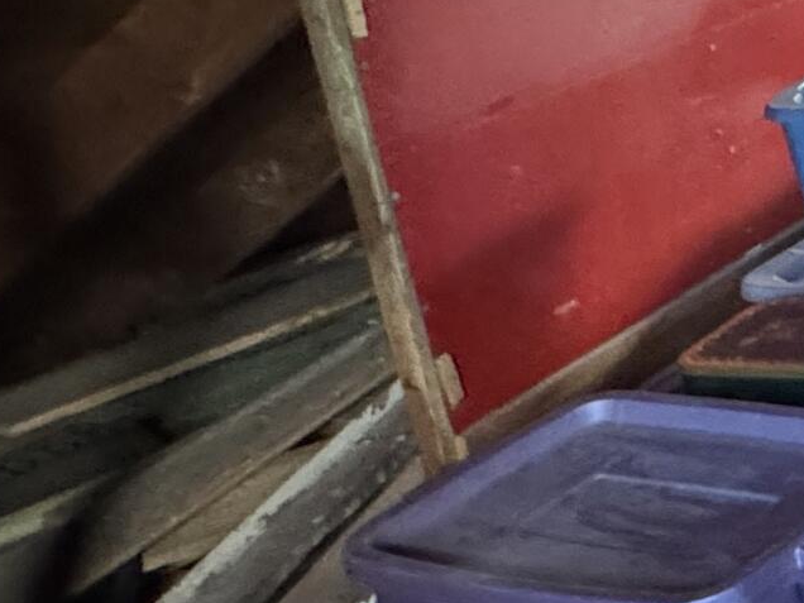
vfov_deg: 21.5
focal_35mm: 66
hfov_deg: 19.1
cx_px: 1576
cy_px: 15
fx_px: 1533
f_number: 2.2
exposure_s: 1/60
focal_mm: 2.22
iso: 800
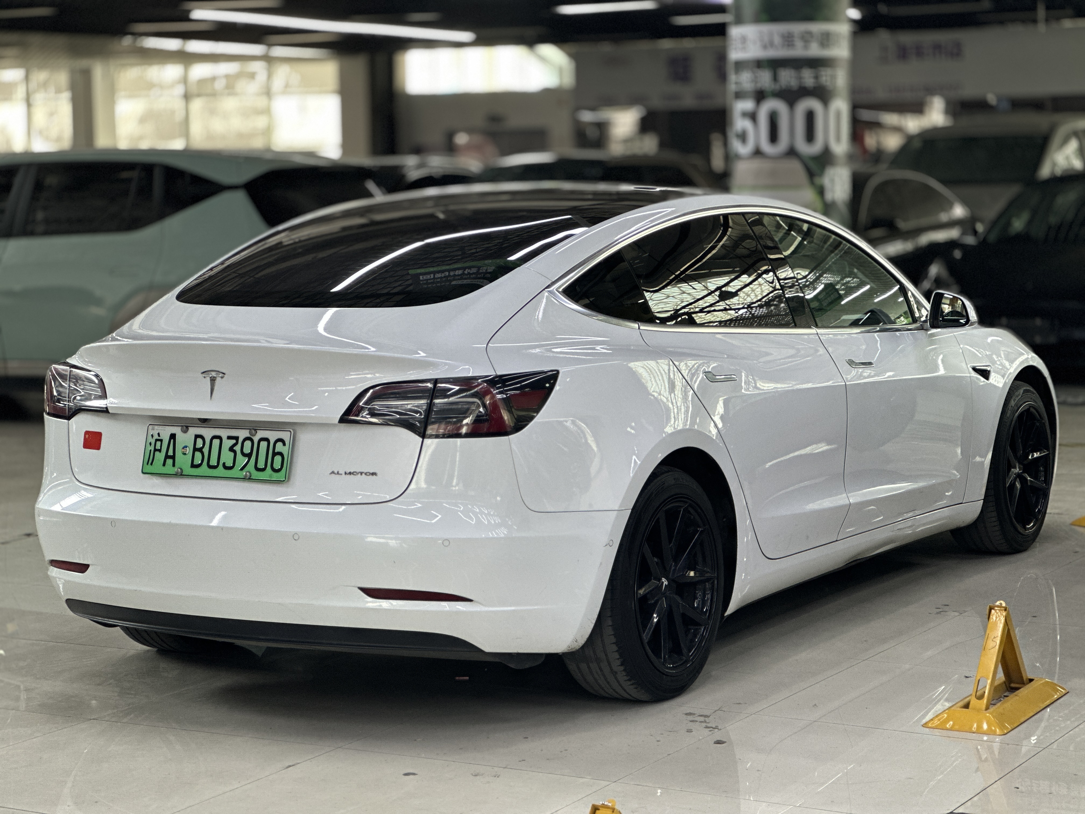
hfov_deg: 25.3
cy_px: 407
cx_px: 542
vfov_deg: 19.1
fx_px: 2413
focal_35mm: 77
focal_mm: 9
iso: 160
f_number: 2.8
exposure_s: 1/100
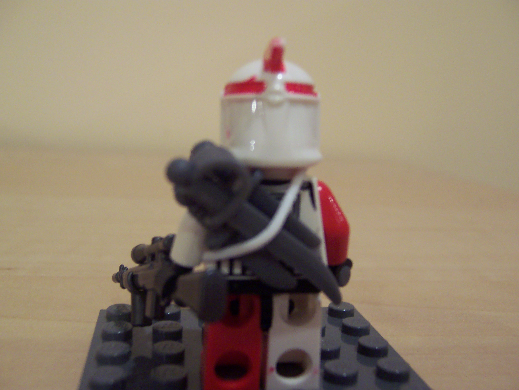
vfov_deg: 39.7
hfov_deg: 51.4
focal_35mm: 36
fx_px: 540
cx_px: 260
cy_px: 195
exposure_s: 1/10
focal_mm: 5.6
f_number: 2.8
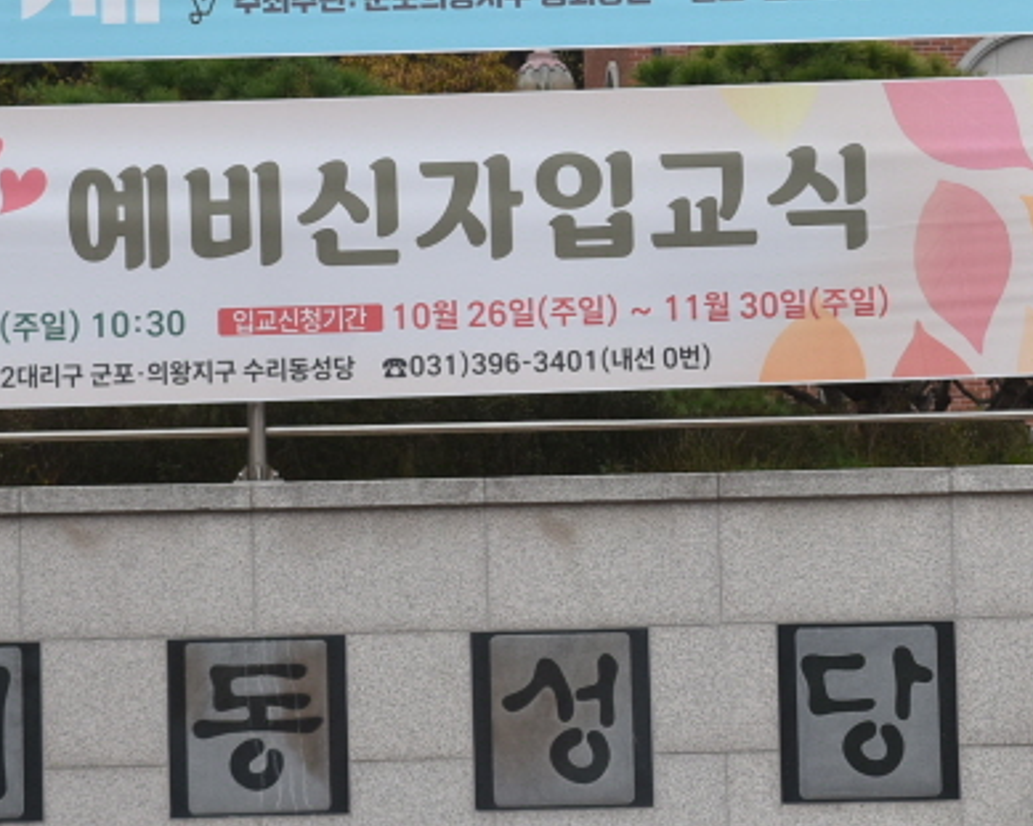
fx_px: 6089
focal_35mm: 199
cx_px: 361
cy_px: 226
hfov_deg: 9.7
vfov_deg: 7.8
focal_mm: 55
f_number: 8
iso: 280
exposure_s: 1/250
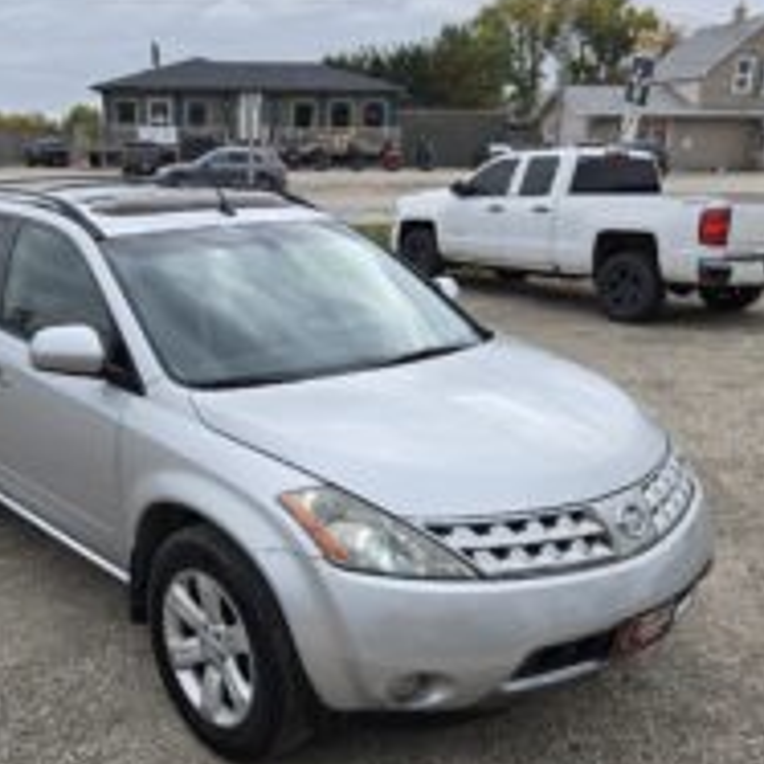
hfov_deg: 43.4
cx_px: 278
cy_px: 443
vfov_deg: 43.7
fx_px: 949
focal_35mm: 38
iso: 40
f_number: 1.8
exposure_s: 1/2921
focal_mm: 5.4
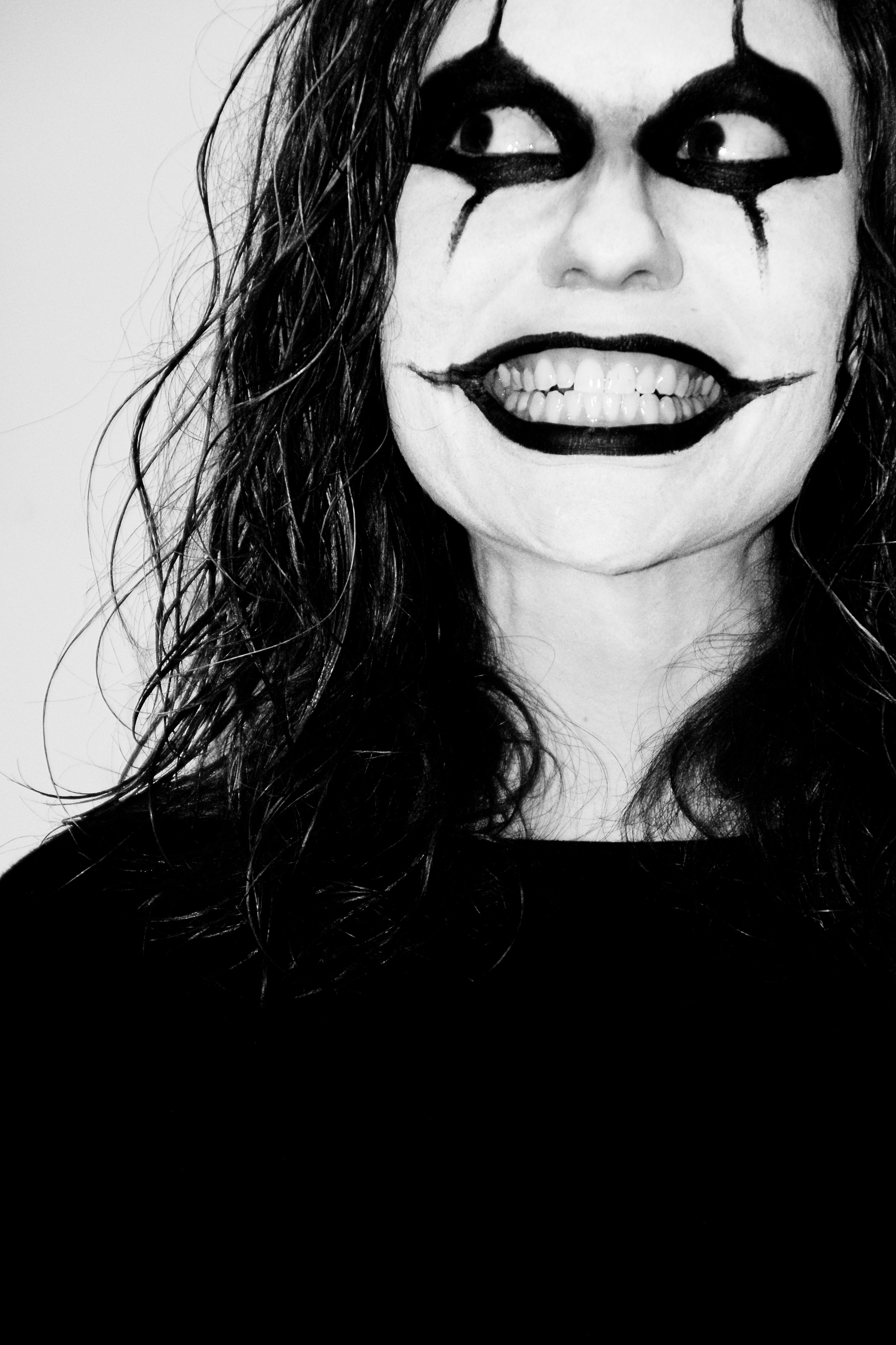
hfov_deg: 7.0
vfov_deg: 10.5
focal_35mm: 195
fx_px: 7279
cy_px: 672
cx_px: 448
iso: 800
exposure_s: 1/125
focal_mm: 130
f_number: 6.3
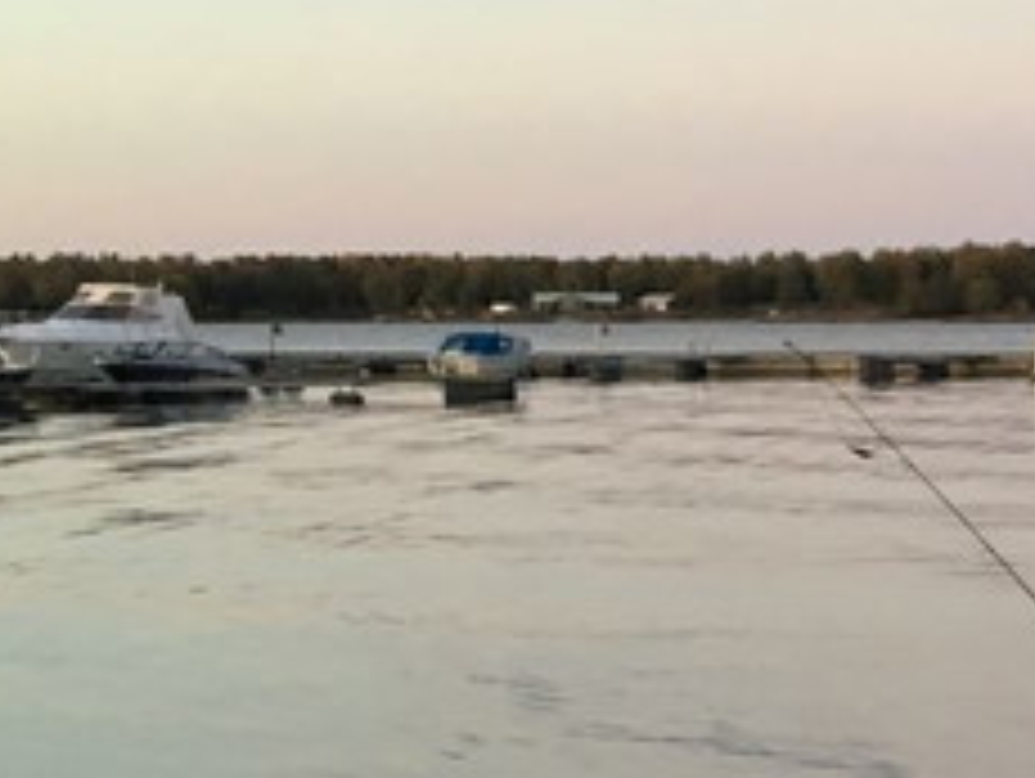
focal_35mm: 121
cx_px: 1557
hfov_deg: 15.1
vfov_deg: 12.3
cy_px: 490
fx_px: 3622
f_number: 2.2
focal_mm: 4.15
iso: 40
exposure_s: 1/33
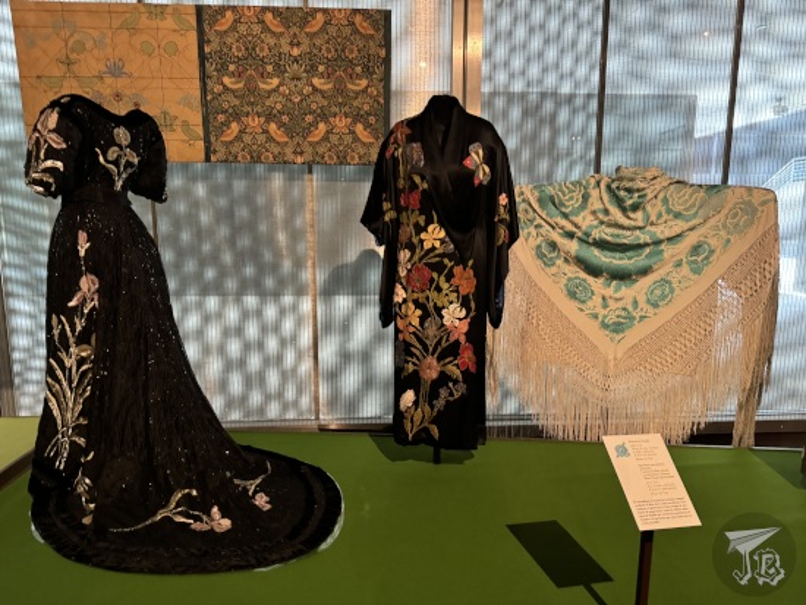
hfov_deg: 71.6
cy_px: 302
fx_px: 559
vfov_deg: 56.9
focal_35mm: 24
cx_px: 403
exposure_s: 1/42
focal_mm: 6.76
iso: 800
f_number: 1.78
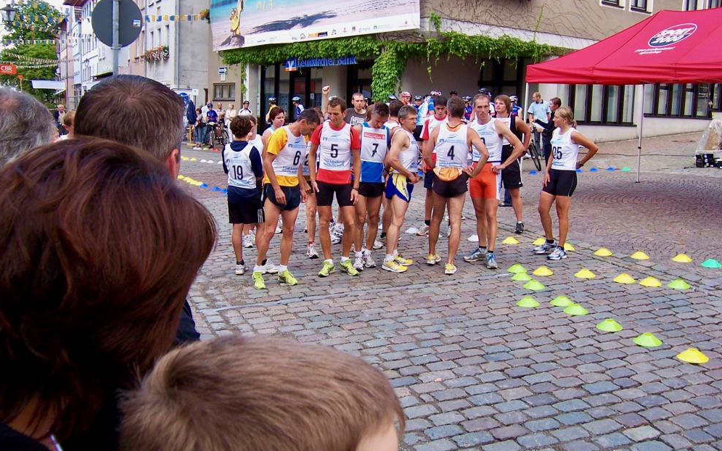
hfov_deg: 54.0
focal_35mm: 36
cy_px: 204
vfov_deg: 35.3
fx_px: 708
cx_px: 362
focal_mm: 5.5
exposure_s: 1/125
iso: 80
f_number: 3.4
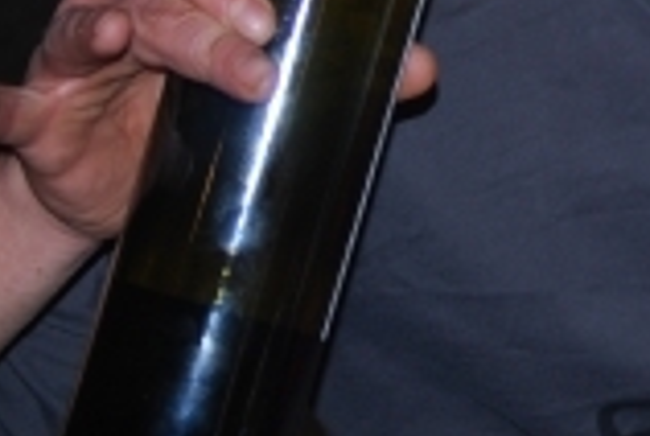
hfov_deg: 6.5
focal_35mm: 313
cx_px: 996
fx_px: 5660
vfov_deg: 4.4
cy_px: -146
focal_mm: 55
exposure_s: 1/60
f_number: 4
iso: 200
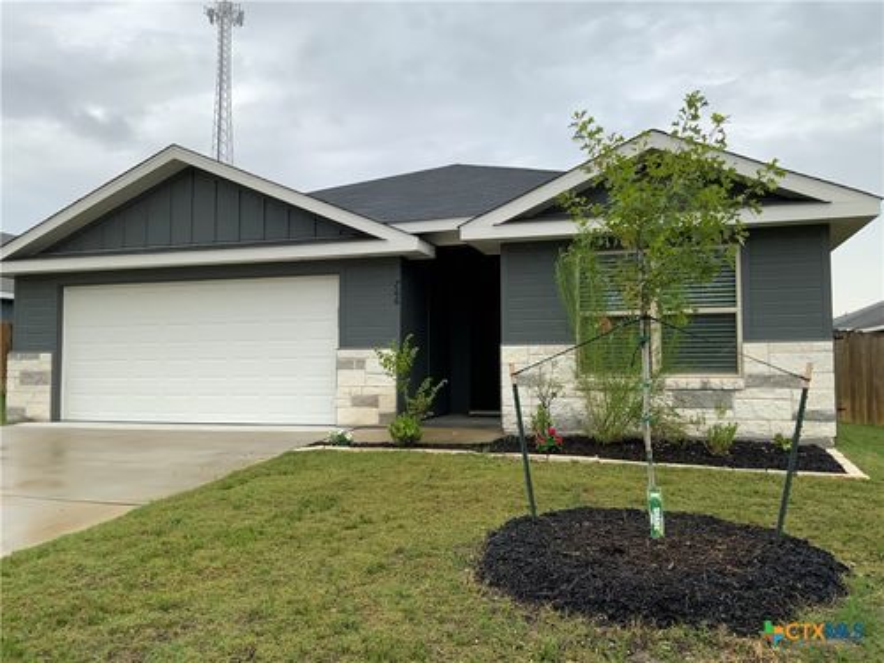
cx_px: 442
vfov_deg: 48.2
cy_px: 332
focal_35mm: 29
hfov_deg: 61.7
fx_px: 741
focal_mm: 3
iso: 16
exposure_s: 1/419
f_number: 1.8
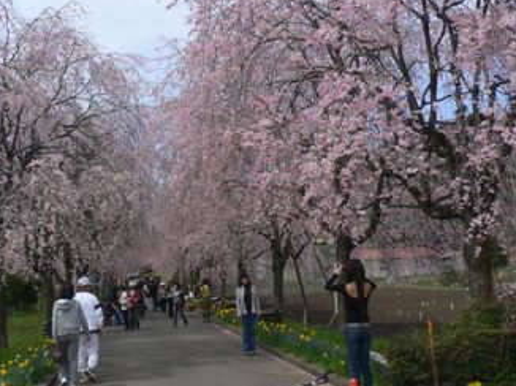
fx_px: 730
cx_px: 196
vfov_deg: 29.4
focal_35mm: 49
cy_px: 125
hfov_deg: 38.7
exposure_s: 1/320
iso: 64
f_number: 5.6
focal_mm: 5.8
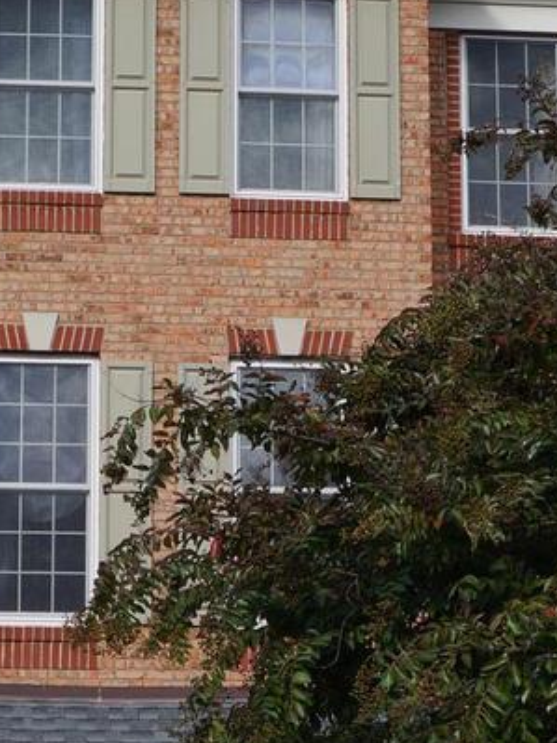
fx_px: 2147
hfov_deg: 14.8
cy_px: 706
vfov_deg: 19.2
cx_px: 237
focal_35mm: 100
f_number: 10
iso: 100
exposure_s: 1/160
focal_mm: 18
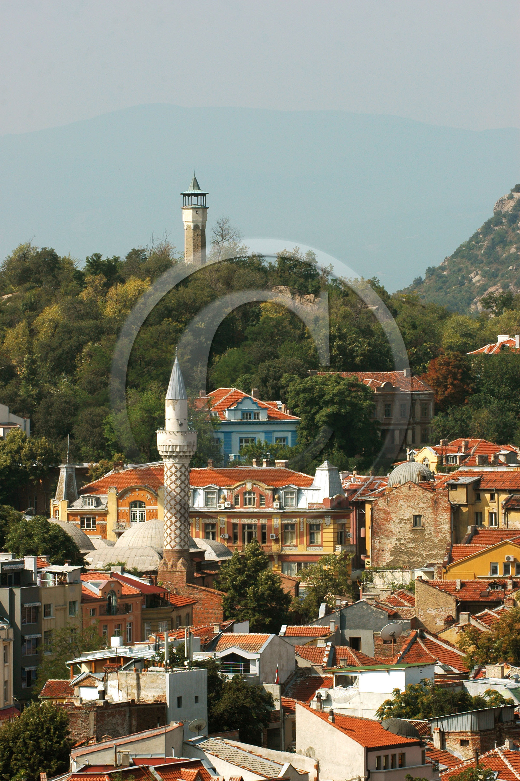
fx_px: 4232
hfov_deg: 7.0
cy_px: 390
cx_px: 260
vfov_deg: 10.6
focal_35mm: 195
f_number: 8
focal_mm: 130
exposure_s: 1/500
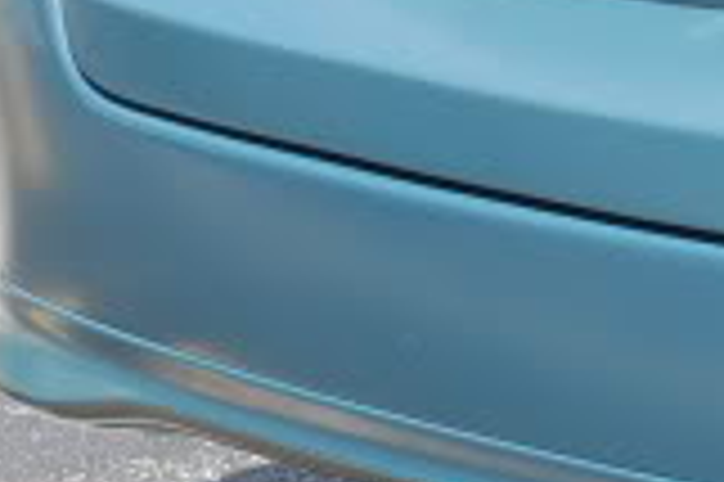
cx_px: 2116
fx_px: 8643
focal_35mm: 430
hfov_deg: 4.6
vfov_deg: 3.2
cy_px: -214
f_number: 6.3
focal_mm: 45
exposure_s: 1/160
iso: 100
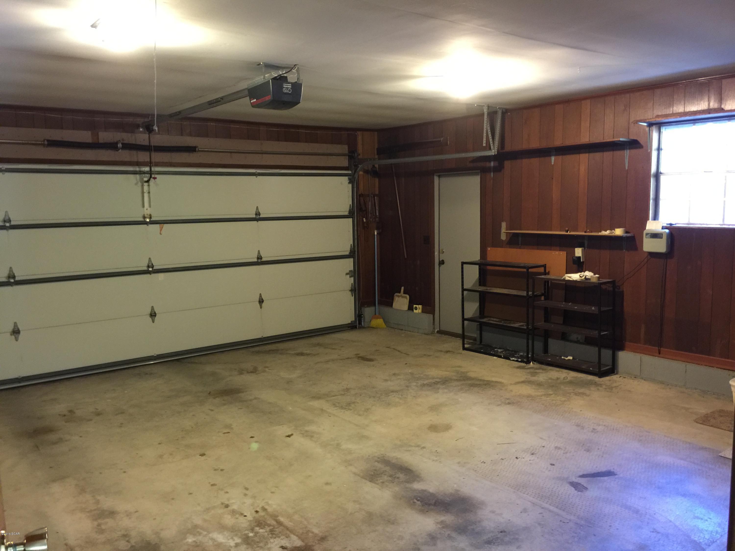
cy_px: 276
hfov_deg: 61.7
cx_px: 368
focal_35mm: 29
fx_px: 616
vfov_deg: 48.2
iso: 100
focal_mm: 4.15
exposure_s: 1/4
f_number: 2.2
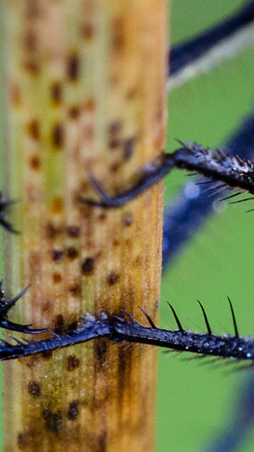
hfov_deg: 1.2
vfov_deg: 2.1
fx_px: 12345
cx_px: 618
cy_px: 72
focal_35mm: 1032
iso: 400
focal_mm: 150
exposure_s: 1/2.5
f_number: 16
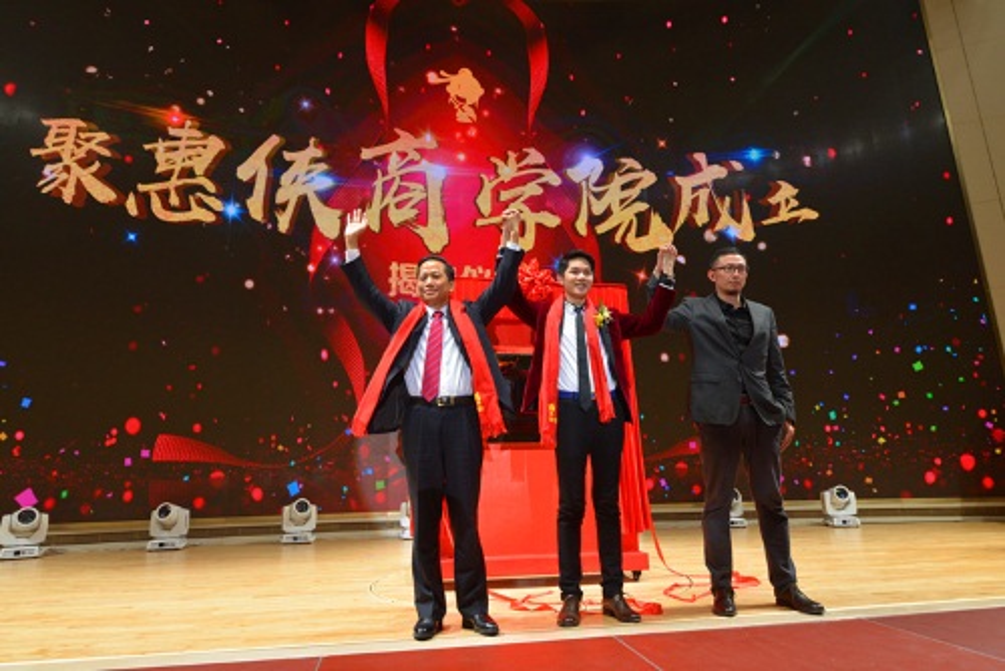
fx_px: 614
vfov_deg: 57.3
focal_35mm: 22
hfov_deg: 78.5
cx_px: 502
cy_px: 336
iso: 640
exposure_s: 1/160
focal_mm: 22
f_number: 5.6
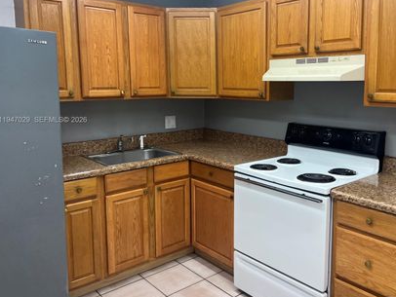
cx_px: 236
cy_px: 120
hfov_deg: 56.4
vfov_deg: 44.0
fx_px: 366
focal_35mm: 32
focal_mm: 5.7
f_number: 1.5
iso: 64
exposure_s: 1/120
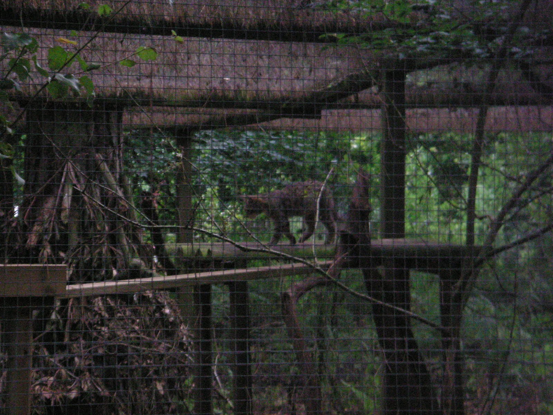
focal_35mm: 114
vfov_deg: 13.0
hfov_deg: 17.3
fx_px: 1821
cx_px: 276
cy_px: 208
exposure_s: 1/180
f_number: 4
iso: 400
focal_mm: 18.9
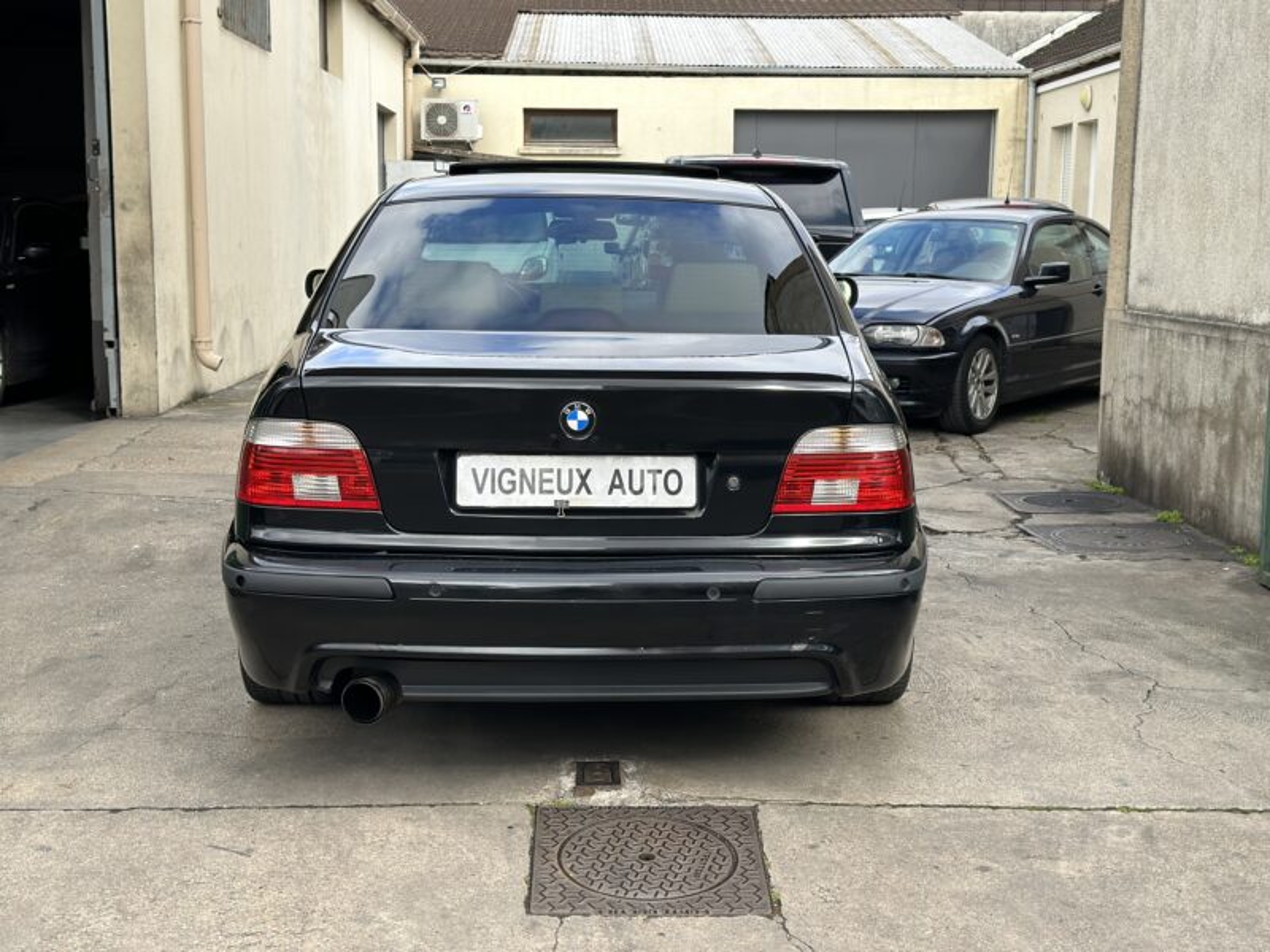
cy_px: 476
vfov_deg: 30.3
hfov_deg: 39.7
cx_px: 635
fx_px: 1761
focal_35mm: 48
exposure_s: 1/1019
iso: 64
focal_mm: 6.86
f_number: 1.78
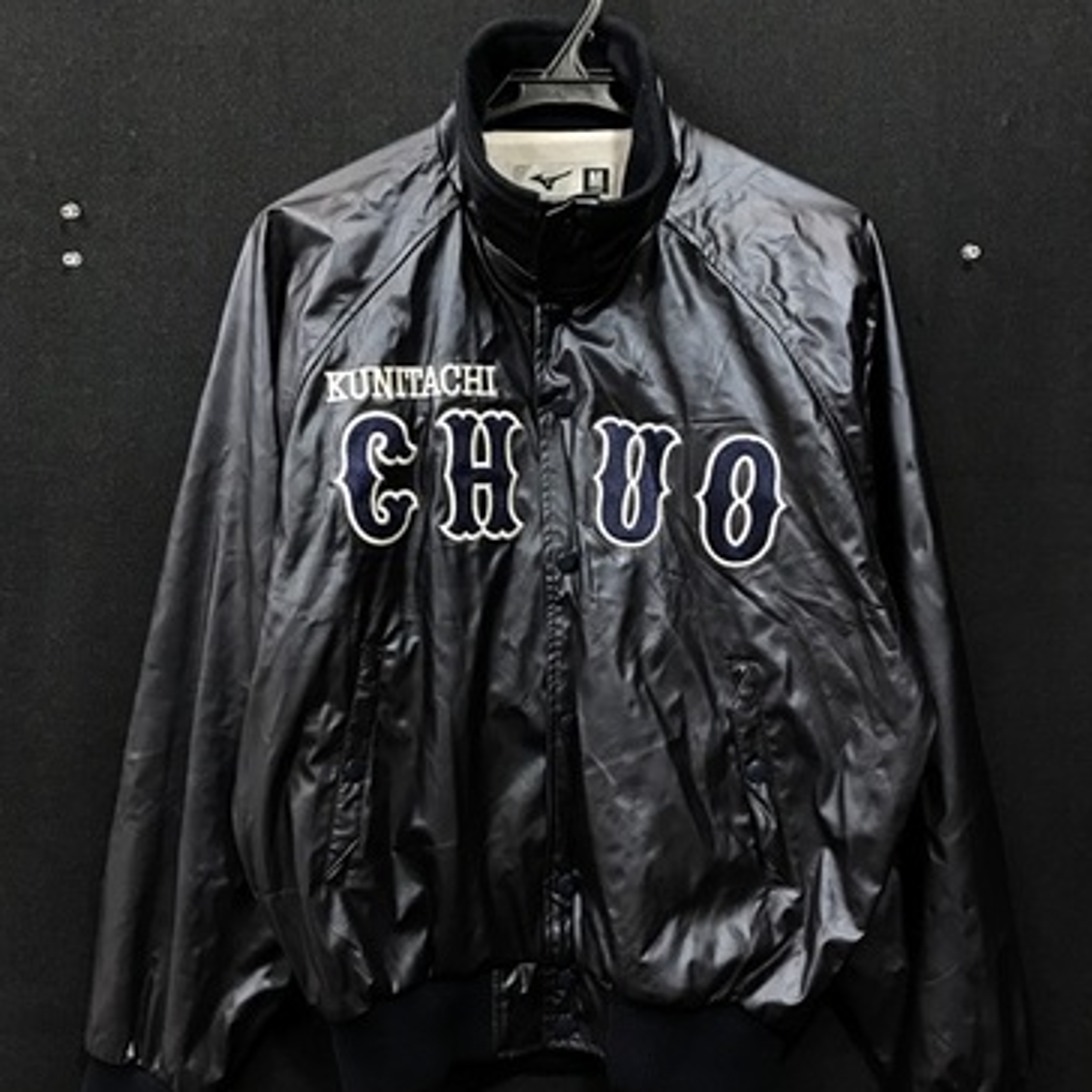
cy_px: 603
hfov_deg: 48.4
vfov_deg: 48.4
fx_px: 1213
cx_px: 556
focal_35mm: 34
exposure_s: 1/17
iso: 50
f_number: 1.8
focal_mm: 3.99
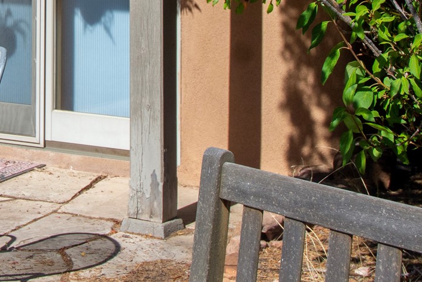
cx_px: -75
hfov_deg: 17.6
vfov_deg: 11.9
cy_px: -104
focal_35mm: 111
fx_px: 1301
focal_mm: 24
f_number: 7.1
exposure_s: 1/1250
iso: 400
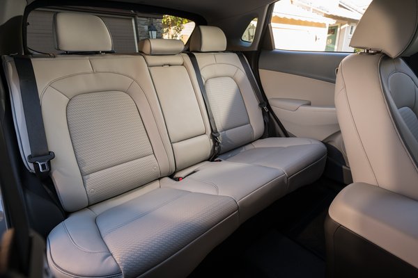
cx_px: 209
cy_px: 139
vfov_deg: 64.6
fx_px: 221
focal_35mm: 19
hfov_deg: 86.9
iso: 320
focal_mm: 19
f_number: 5.6
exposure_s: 1/40
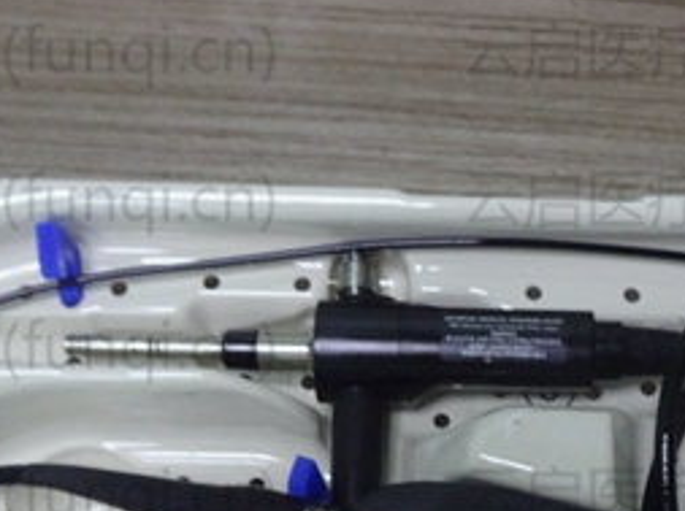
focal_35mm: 57
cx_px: 477
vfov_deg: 24.5
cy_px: 506
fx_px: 1126
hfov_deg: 33.4
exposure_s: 1/30
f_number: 3.5
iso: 640
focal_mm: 4.1
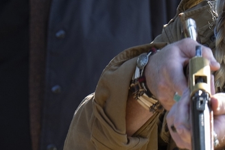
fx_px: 4683
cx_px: 163
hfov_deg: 2.8
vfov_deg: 1.8
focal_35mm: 749
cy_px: 88
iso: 400
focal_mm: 155
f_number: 4
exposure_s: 1/125
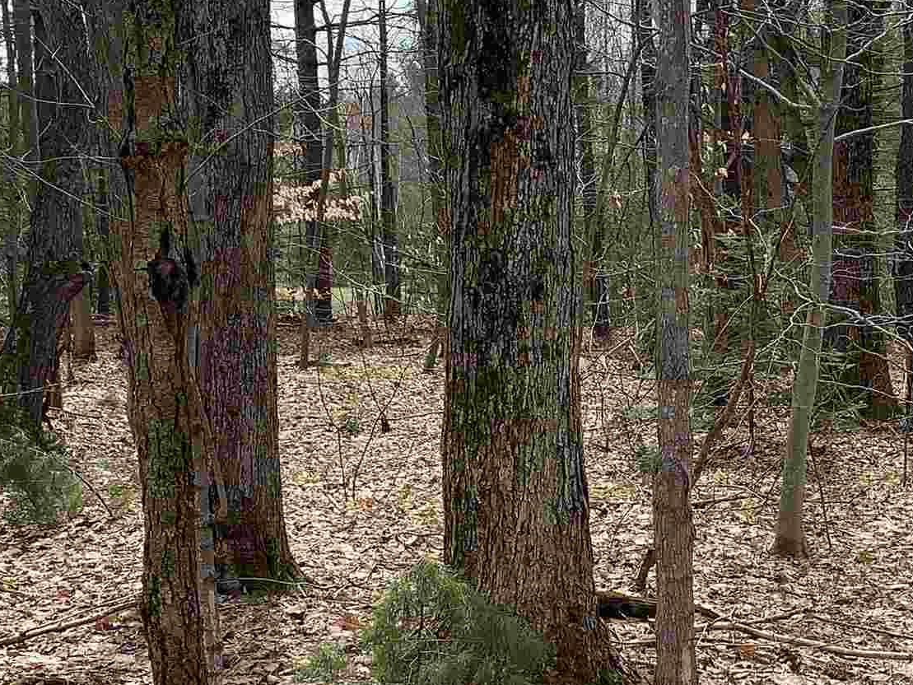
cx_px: 688
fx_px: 1899
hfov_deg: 26.7
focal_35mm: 72
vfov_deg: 20.4
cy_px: 472
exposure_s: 1/962
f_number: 1.8
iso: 25
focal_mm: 4.25
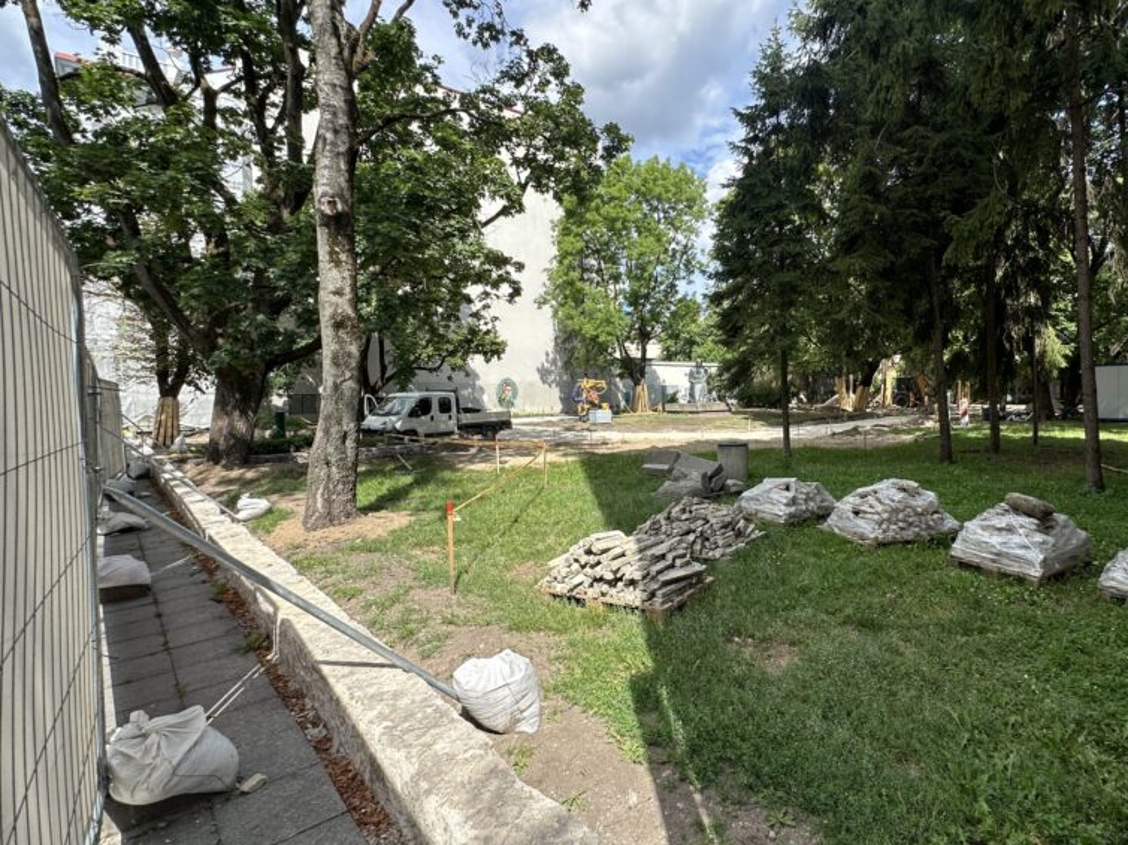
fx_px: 619
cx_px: 689
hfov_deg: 83.4
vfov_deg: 68.7
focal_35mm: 19
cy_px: 417
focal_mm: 2.22
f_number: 2.2
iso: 40
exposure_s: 1/739
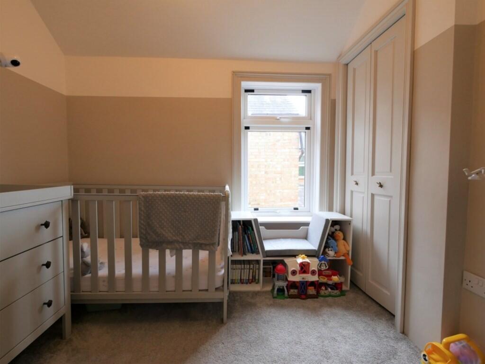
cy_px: 182
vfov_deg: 85.7
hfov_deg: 102.0
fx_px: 196
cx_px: 242
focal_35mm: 14
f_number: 4
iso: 320
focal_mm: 7
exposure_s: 1/60
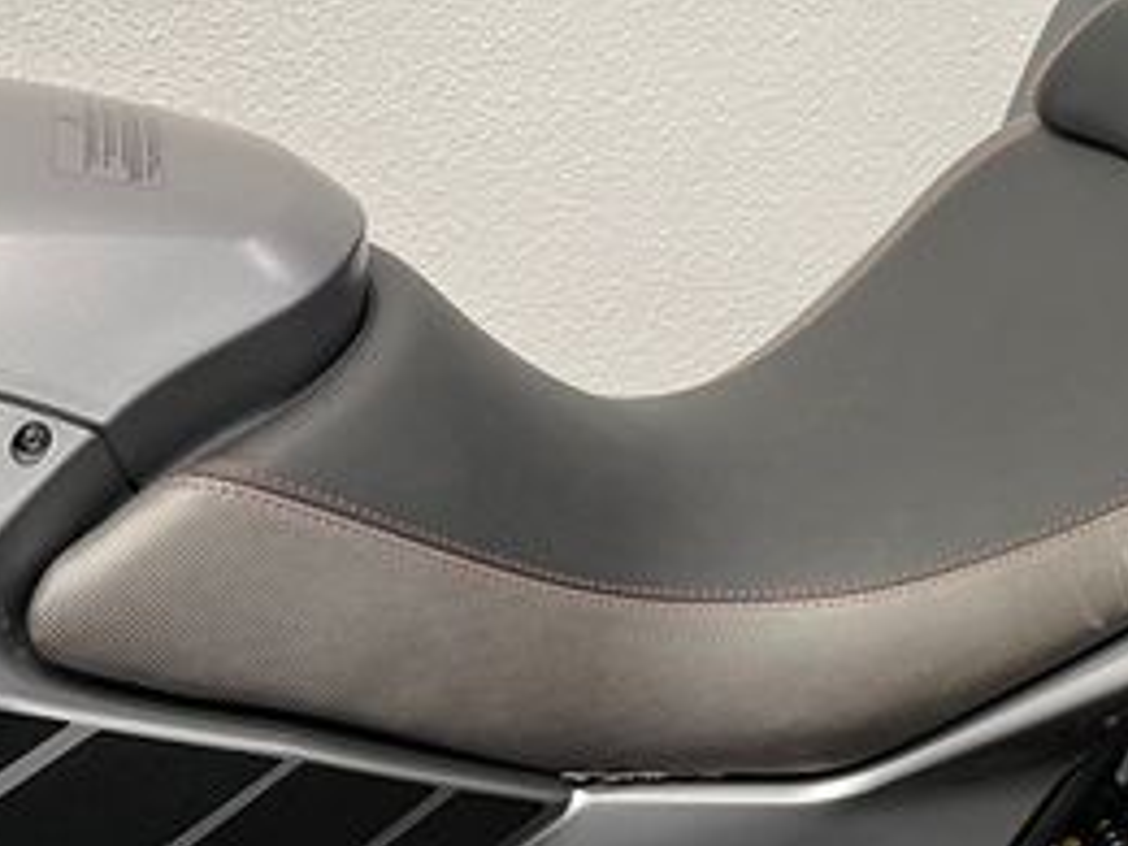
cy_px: 191
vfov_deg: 22.7
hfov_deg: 27.3
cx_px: 1284
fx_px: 2086
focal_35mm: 64
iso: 80
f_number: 1.6
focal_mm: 5.1
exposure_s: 1/50
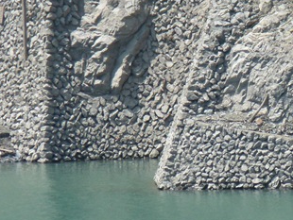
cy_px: 93
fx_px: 13282
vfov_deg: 0.9
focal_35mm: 1568
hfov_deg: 1.3
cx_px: 188
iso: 100
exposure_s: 1/400
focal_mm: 108
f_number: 5.2
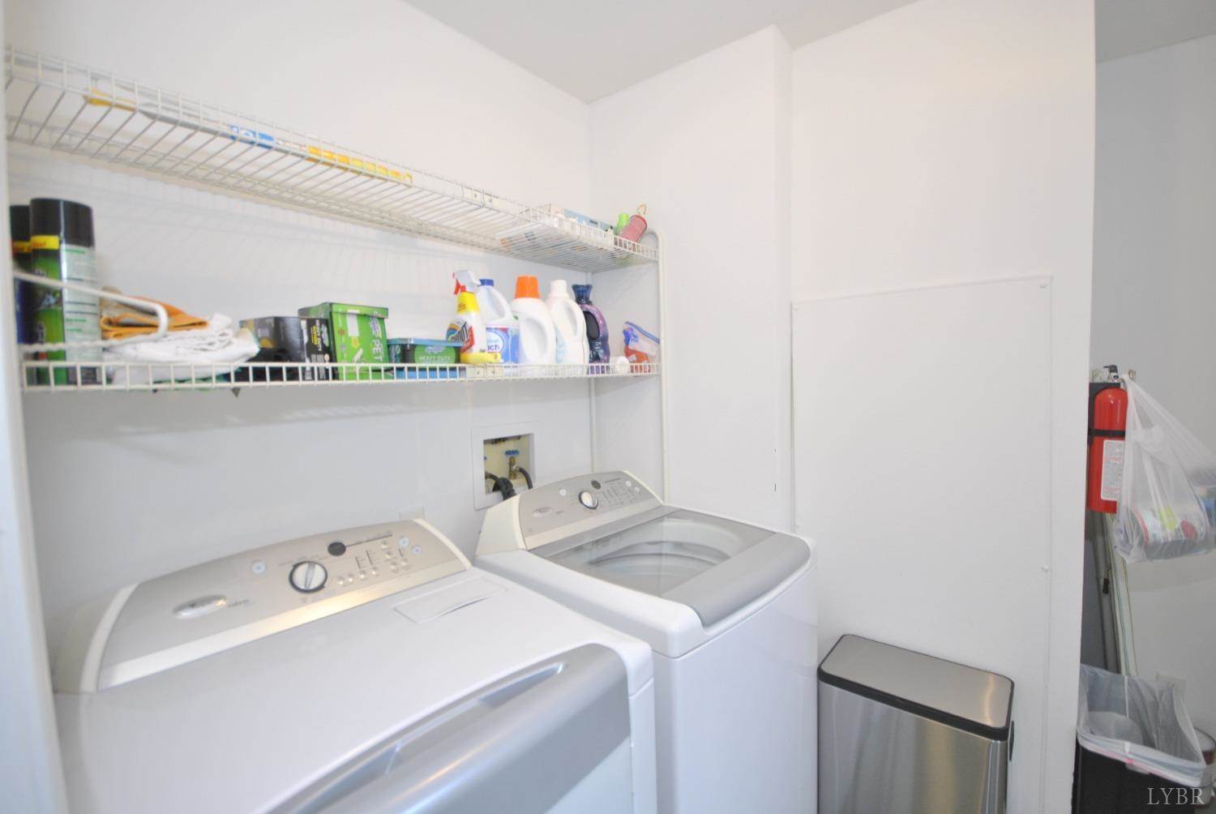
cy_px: 407
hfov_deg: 100.3
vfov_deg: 77.5
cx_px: 608
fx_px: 507
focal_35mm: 15
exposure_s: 1/30
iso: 320
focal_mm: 10
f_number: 4
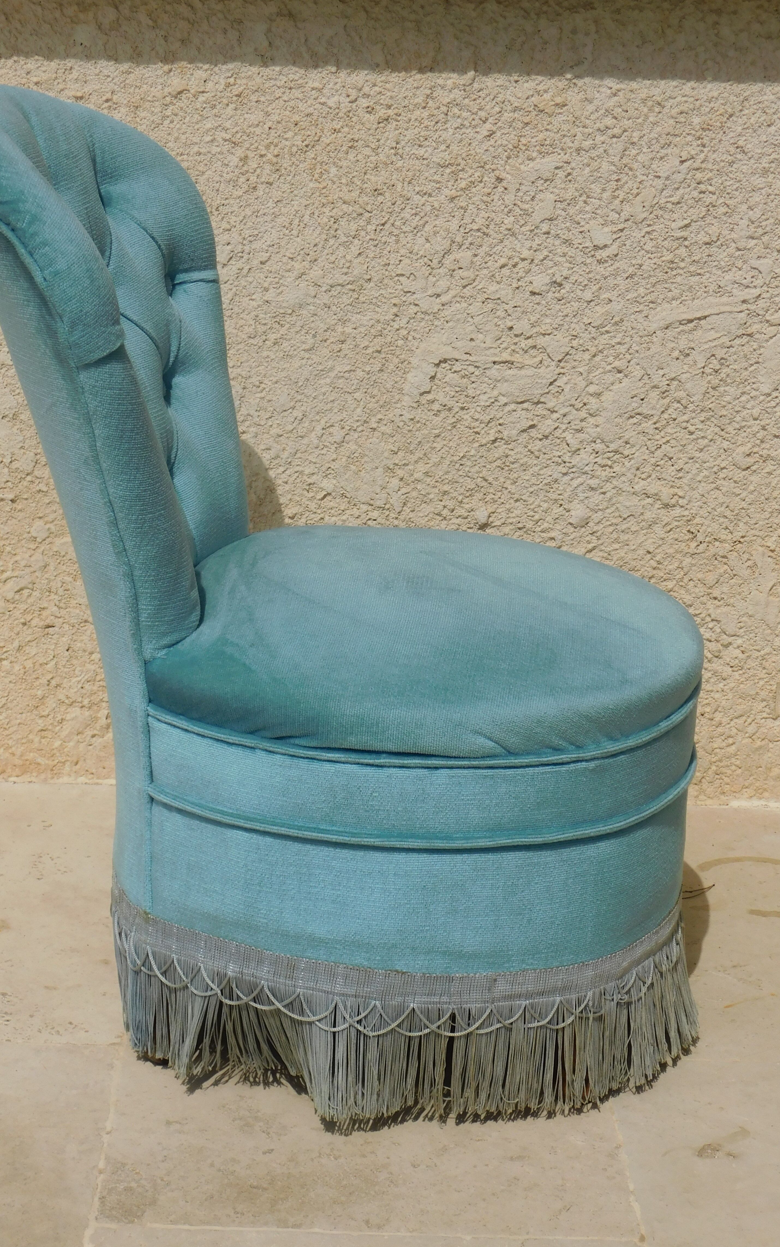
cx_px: 371
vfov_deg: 32.5
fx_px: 2143
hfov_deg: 20.6
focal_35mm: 63
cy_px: 621
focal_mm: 10.4
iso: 125
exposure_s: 1/640
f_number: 8
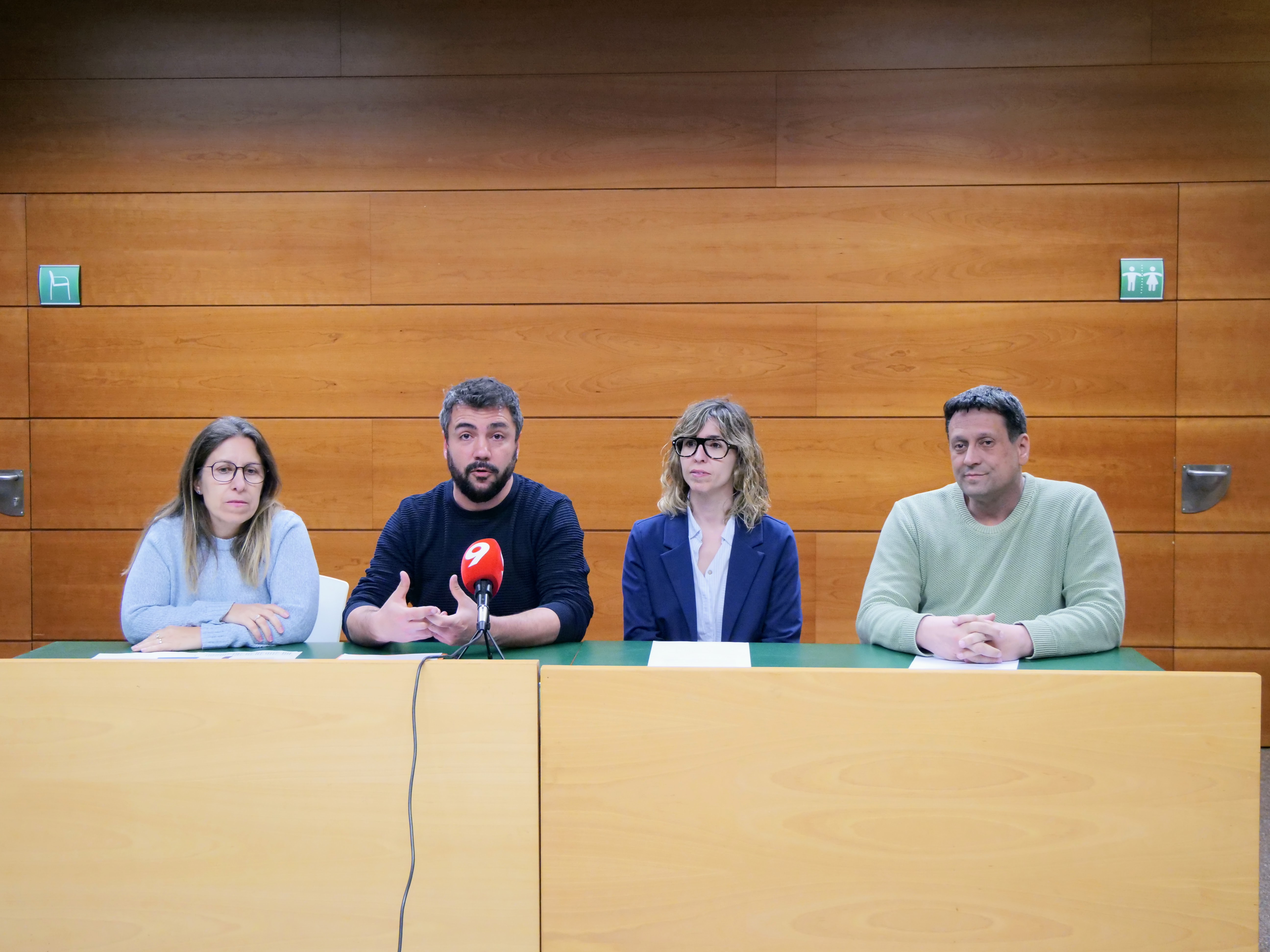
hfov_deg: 46.8
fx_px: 1468
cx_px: 635
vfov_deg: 36.0
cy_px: 476
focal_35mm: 40
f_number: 4.1
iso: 2500
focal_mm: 20
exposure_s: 1/60
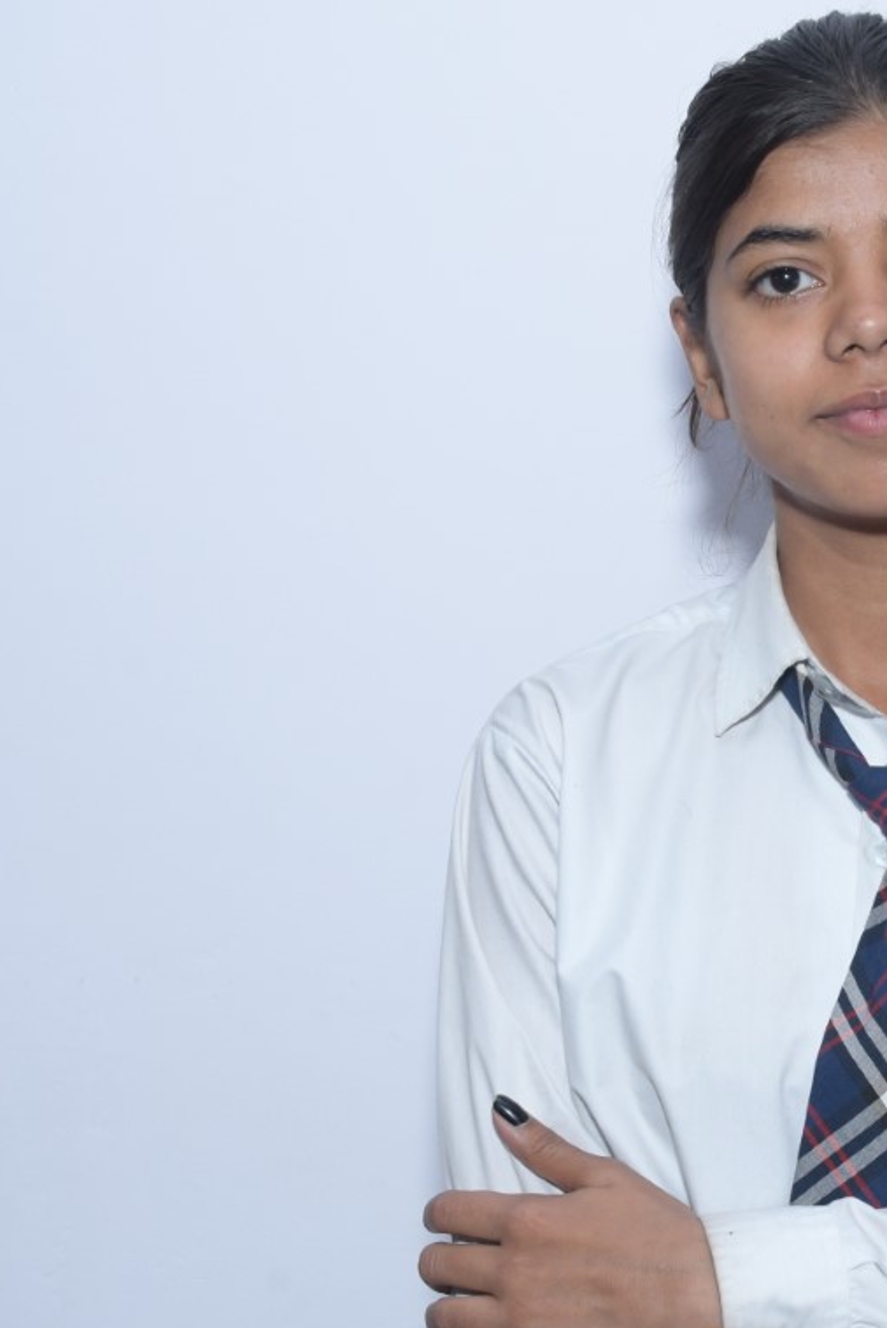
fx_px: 2917
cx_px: 964
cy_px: 671
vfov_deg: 25.7
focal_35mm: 79
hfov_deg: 16.8
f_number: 10
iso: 800
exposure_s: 1/125
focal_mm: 35
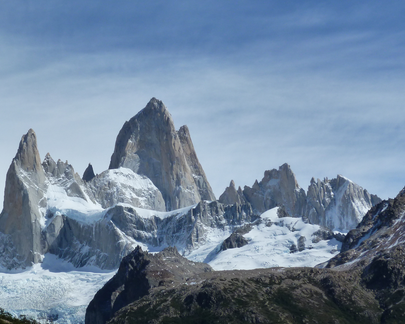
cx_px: 100
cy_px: 196
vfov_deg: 20.1
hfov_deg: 24.8
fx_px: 911
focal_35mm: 76
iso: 125
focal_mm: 7.9
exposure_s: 1/1000
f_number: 5.6
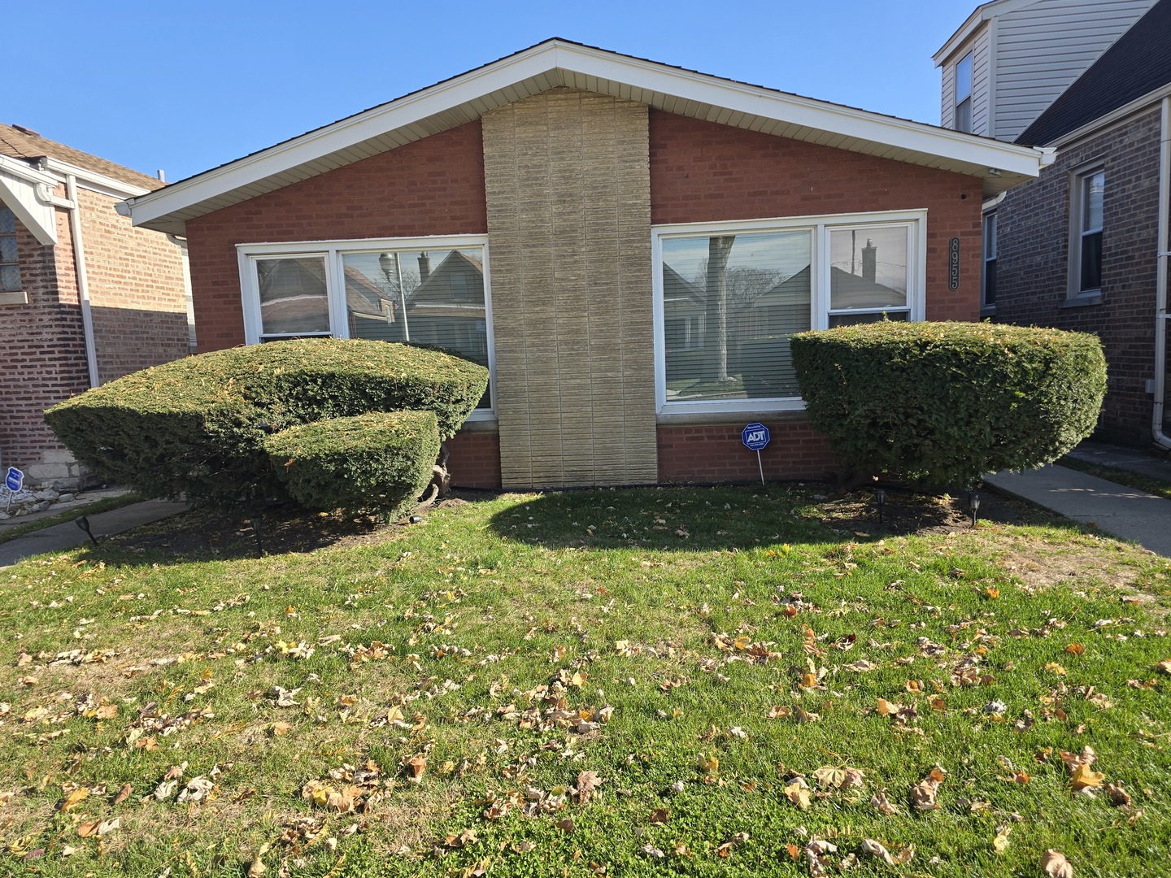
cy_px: 439
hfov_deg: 73.9
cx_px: 586
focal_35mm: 23
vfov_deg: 58.9
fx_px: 778
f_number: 1.7
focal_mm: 6.3
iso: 12
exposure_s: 1/370
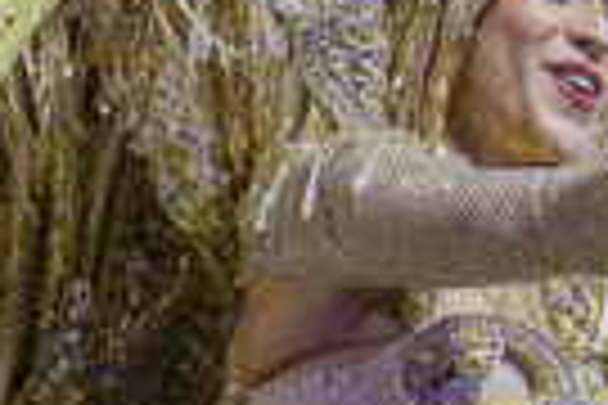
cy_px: -236
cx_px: 594
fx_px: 7481
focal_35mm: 443
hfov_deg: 4.6
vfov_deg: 3.1
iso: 1250
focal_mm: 50
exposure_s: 1/320
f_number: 2.8
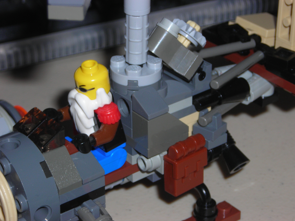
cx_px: 147
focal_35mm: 120
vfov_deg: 12.3
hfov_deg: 16.4
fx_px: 1023
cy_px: 110
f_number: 10.6
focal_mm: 19.2
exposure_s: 1/60.1
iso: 50
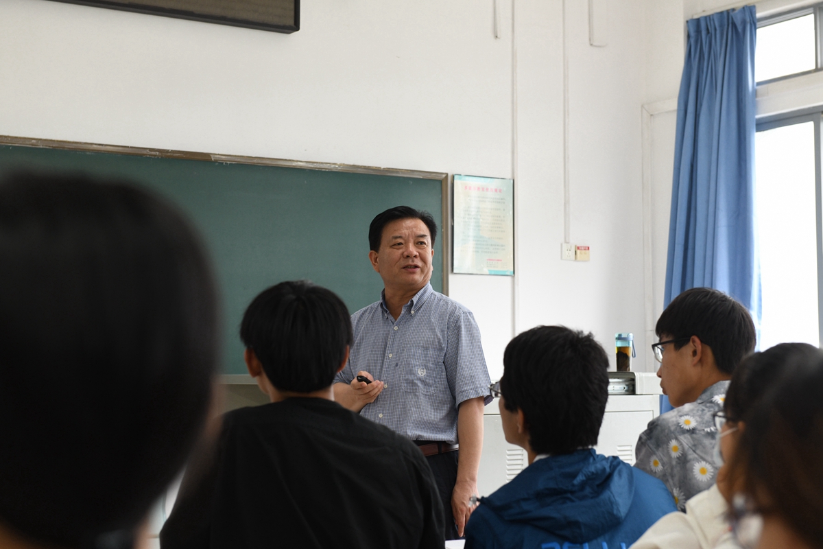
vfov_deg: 19.5
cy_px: 274
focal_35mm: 70
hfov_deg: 28.8
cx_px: 412
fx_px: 1600
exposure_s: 1/40
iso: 1000
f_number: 5.6
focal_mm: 70
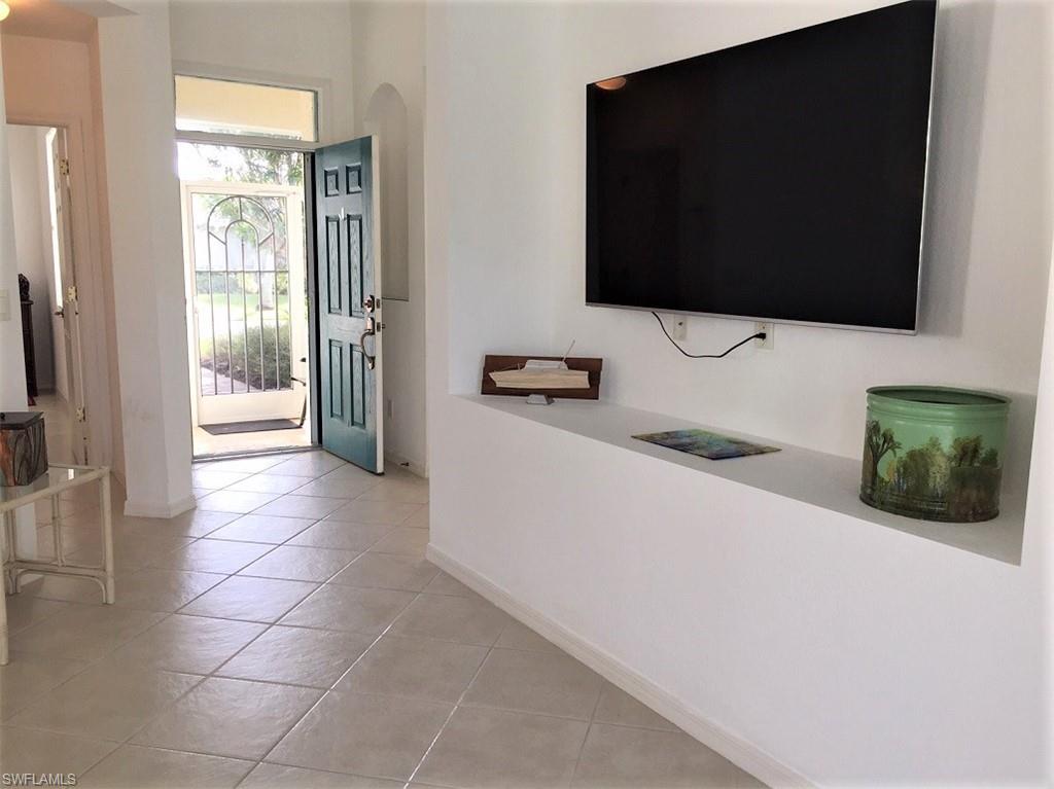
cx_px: 527
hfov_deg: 61.7
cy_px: 394
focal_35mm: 29
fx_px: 883
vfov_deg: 48.2
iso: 50
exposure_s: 1/120
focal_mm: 4.15
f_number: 2.2
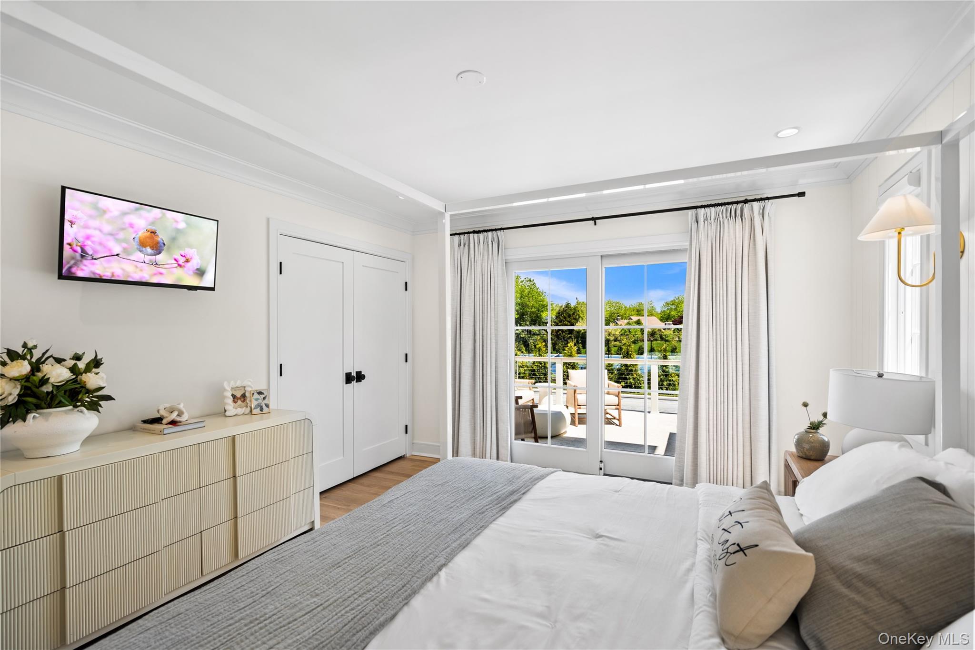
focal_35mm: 16
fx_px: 433
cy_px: 325
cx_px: 488
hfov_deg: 96.7
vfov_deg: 73.7
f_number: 4
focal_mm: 16
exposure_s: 1/10
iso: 50
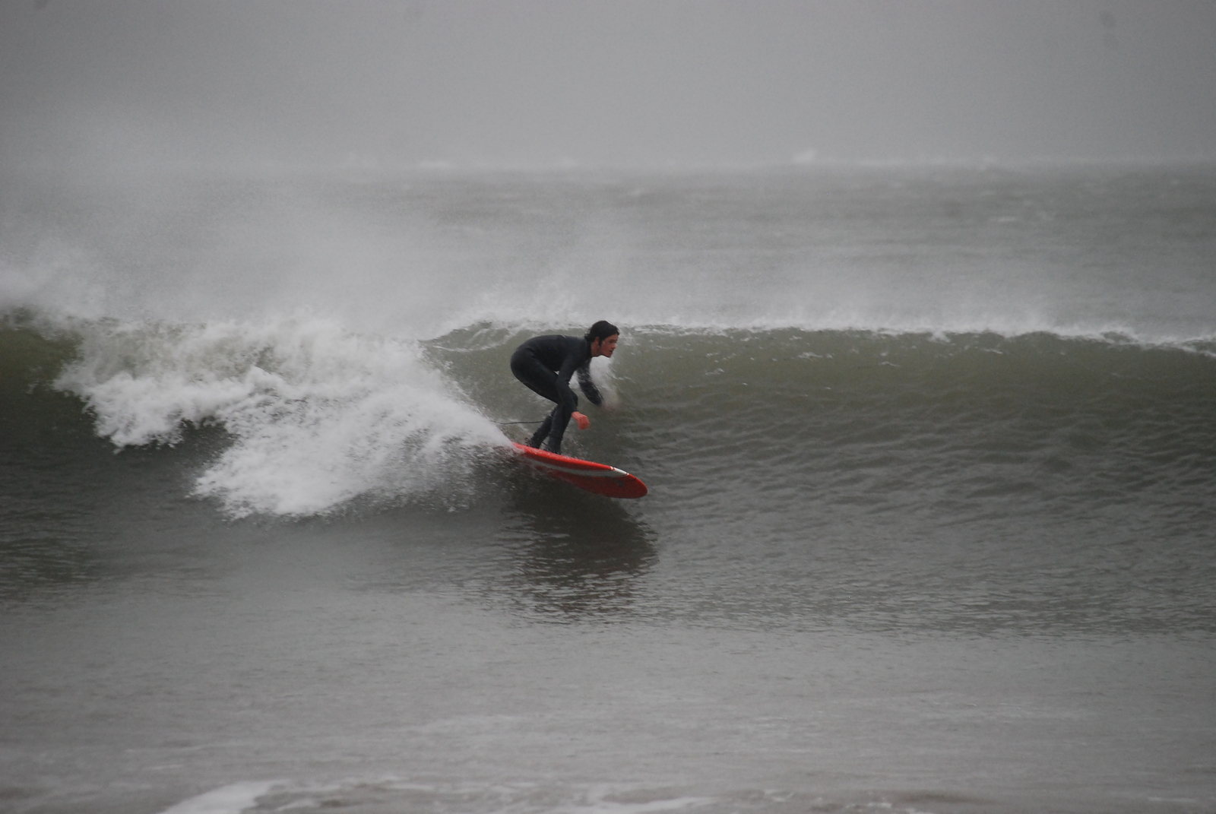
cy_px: 407
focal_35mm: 450
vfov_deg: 3.1
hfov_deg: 4.6
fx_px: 15218
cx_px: 608
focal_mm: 300
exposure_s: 1/320
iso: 800
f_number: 6.3
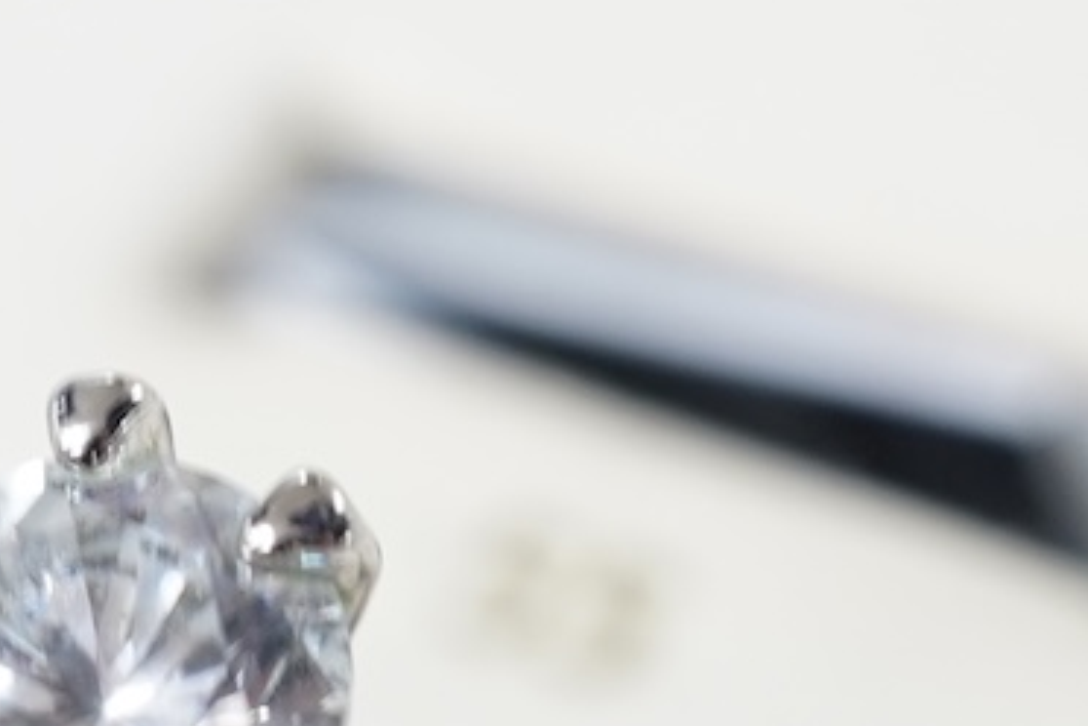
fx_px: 7192
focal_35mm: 238
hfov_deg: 8.6
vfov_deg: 5.8
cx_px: 211
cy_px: 612
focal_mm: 30
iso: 500
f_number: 7.1
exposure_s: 1/30
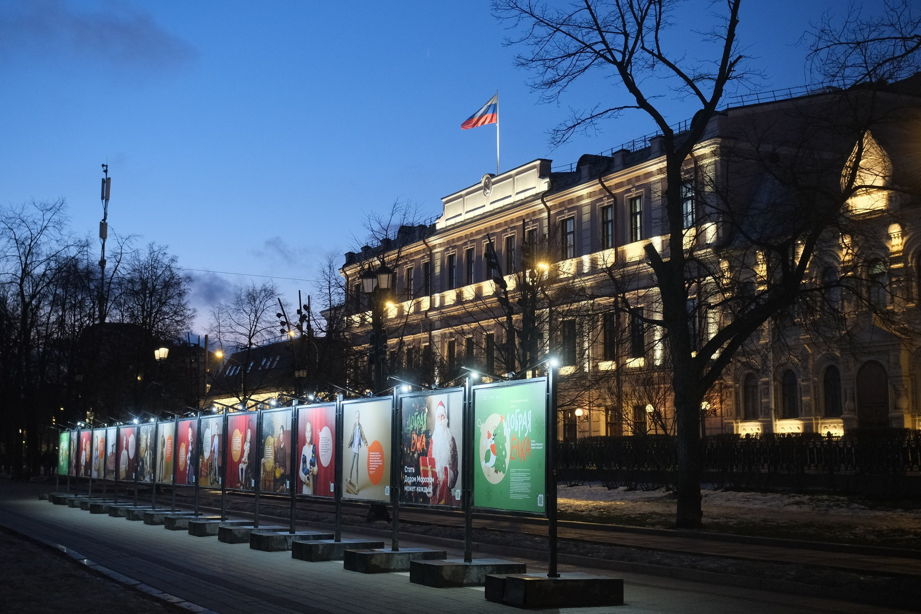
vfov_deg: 32.6
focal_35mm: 41
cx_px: 460
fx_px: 1049
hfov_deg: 47.4
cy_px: 307
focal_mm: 27
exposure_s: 1/58
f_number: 4
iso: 2500
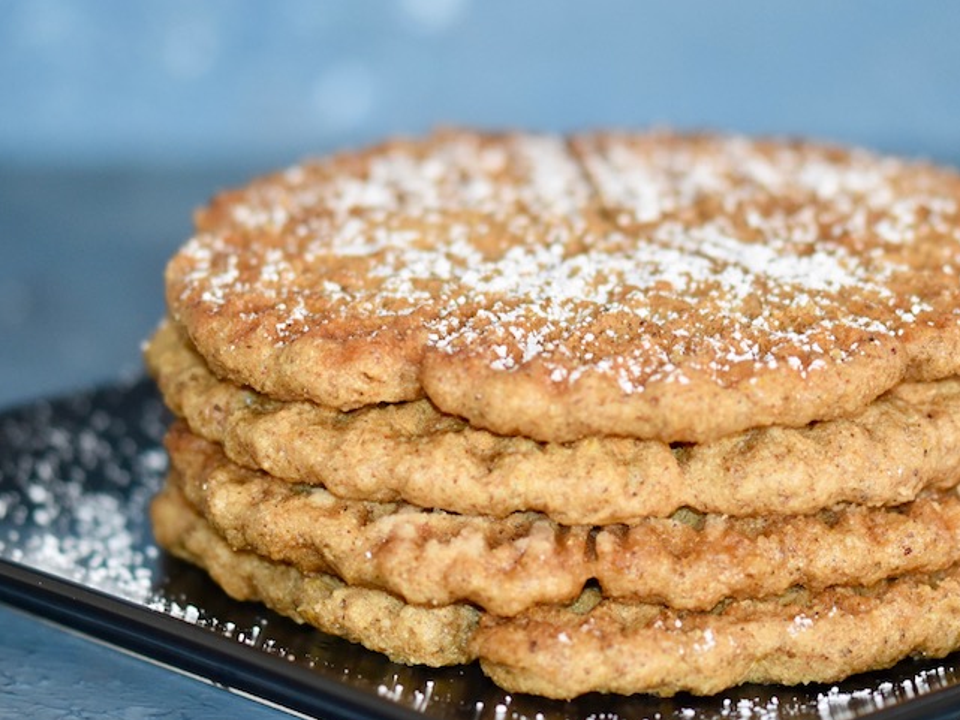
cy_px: 246
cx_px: 539
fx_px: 6706
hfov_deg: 8.2
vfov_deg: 6.1
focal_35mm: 242
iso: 1100
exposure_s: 1/60
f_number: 3.2
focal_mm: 105
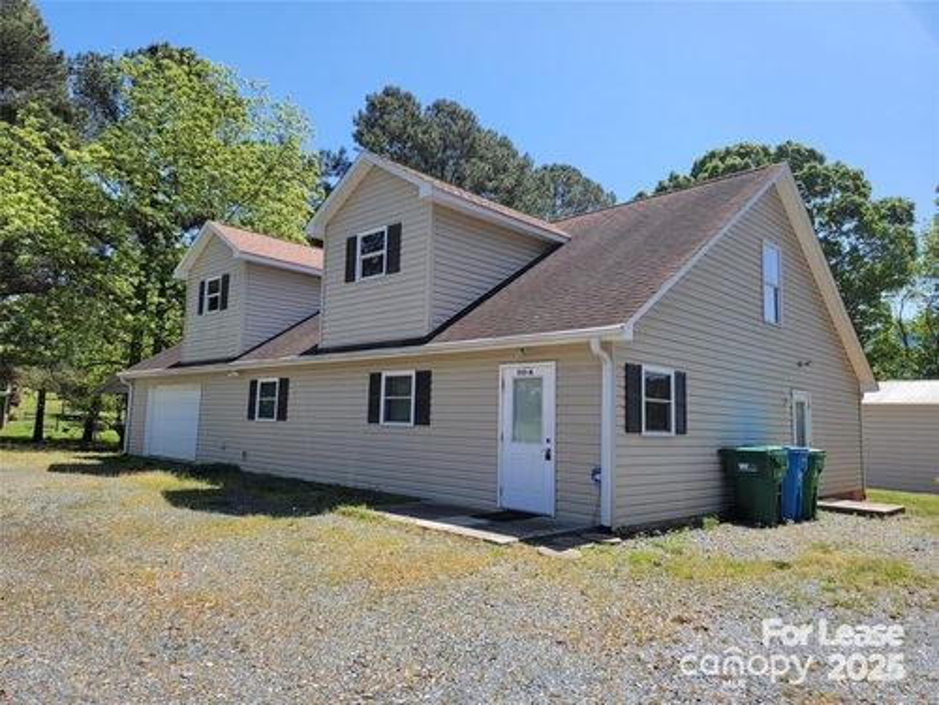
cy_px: 352
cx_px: 470
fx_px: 651
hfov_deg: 71.6
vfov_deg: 56.8
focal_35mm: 24
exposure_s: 1/652
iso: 16
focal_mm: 6.7
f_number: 1.8
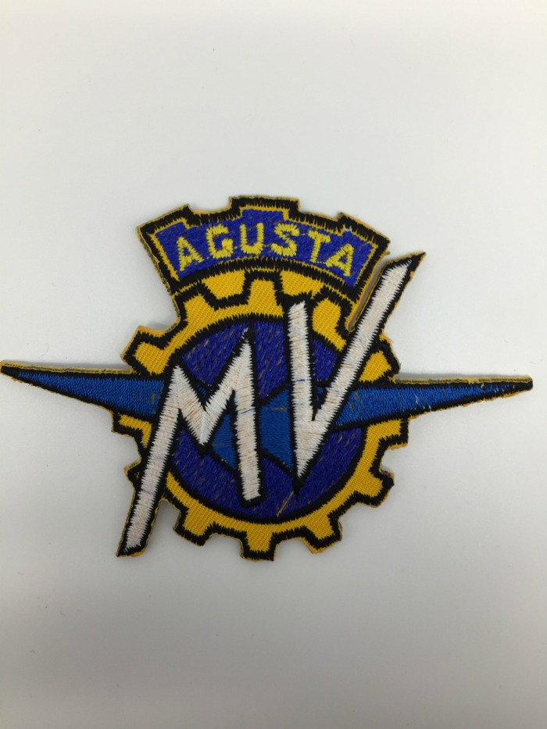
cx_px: 274
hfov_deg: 48.2
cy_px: 364
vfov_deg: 61.7
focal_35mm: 29
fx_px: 611
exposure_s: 1/100
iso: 40
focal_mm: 4.15
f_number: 2.2
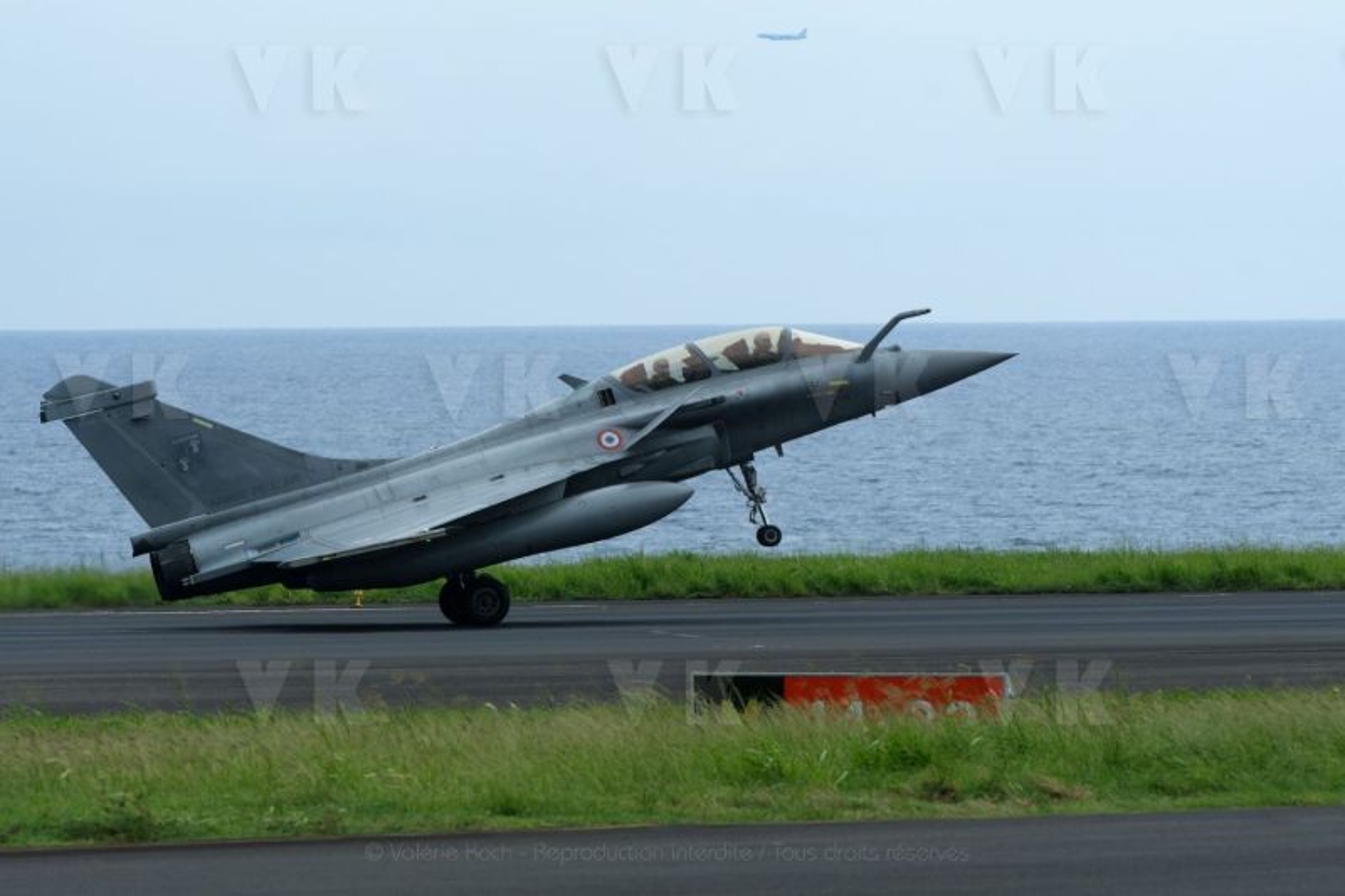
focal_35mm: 300
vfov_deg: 4.6
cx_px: 672
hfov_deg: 6.9
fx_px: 11205
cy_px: 448
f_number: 8
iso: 800
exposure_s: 1/4000
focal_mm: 200
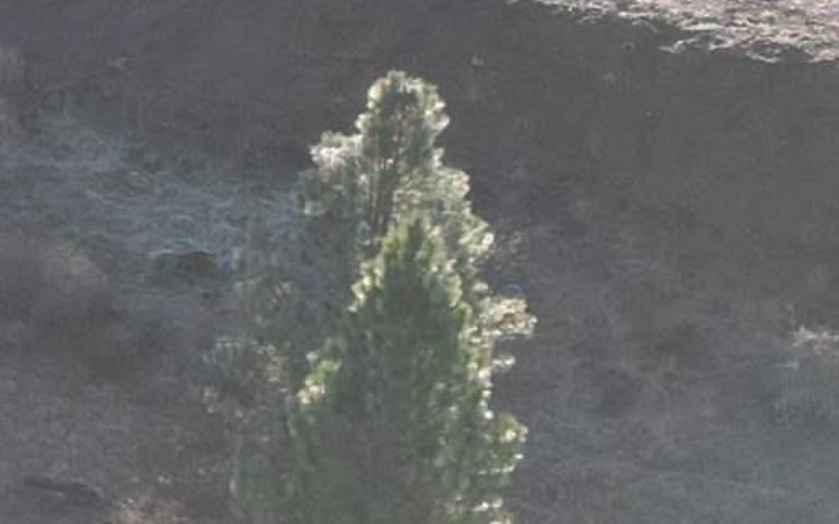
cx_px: -909
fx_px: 3475
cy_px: 171
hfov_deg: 12.0
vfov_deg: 8.6
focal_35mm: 152
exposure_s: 1/640
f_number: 1.7
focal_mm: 6.72
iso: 110
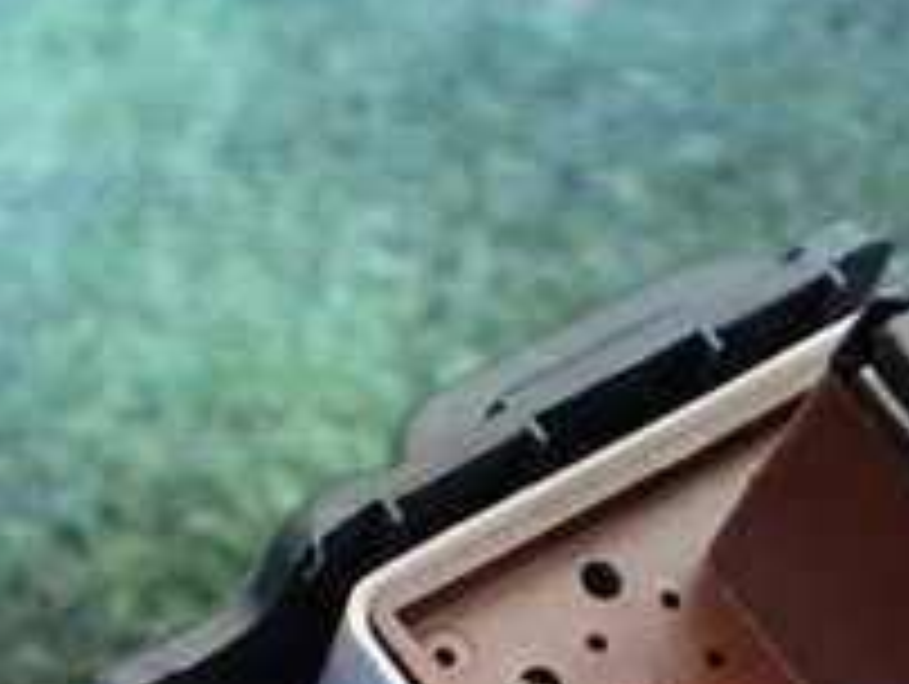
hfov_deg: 21.8
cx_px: 698
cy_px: 828
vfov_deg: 16.0
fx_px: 2340
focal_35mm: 89
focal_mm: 5.4
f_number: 2.3
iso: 800
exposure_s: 1/40
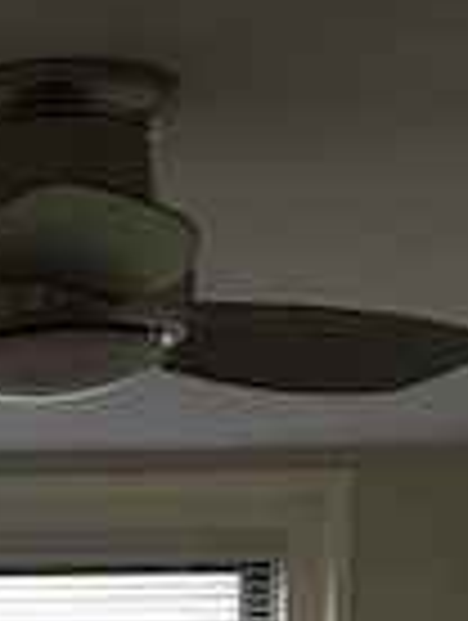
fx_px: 3019
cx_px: -468
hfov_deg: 8.4
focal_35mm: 168
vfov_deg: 10.8
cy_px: 1188
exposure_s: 1/30
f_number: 2.2
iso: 40
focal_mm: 4.15
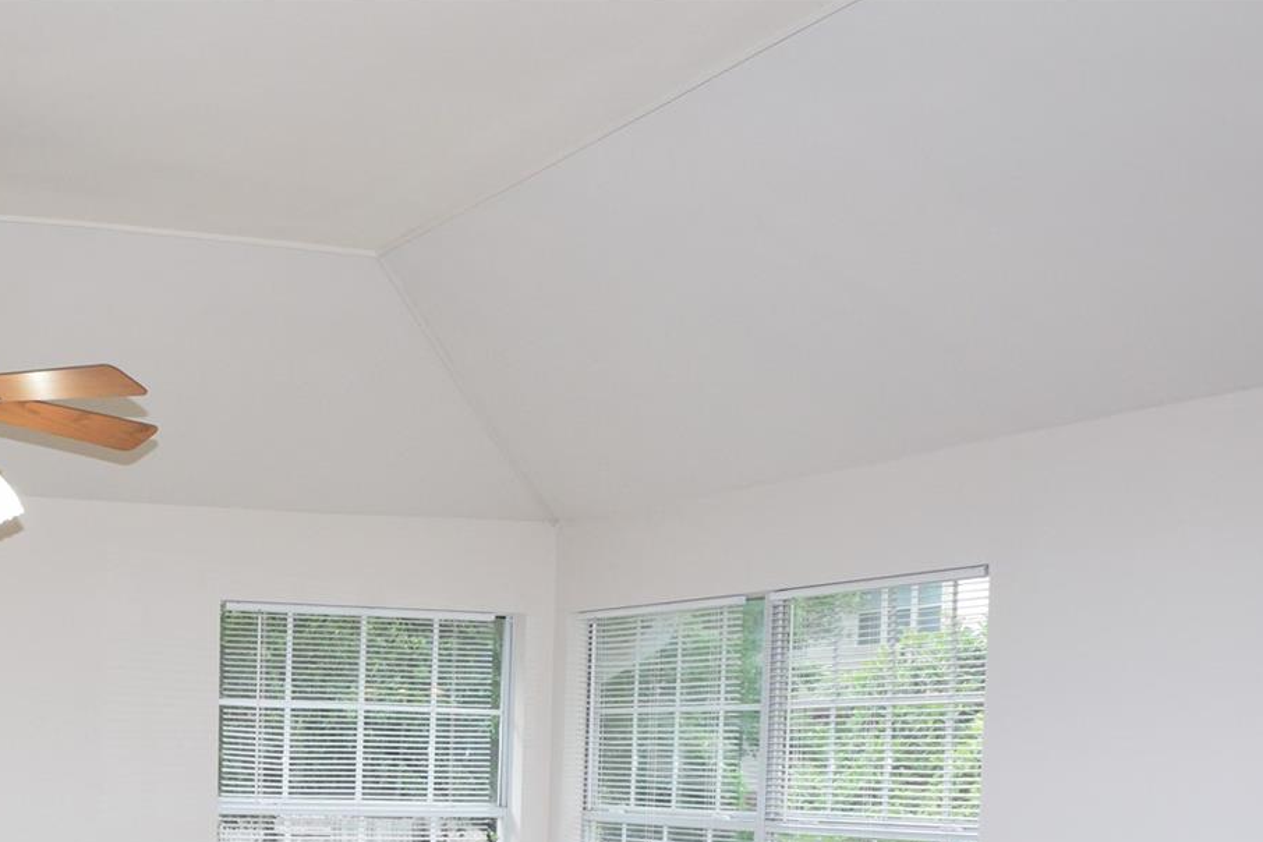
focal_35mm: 61
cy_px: 943
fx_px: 2140
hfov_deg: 31.7
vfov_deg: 21.1
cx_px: 185
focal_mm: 18
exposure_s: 1/100
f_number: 5
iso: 400
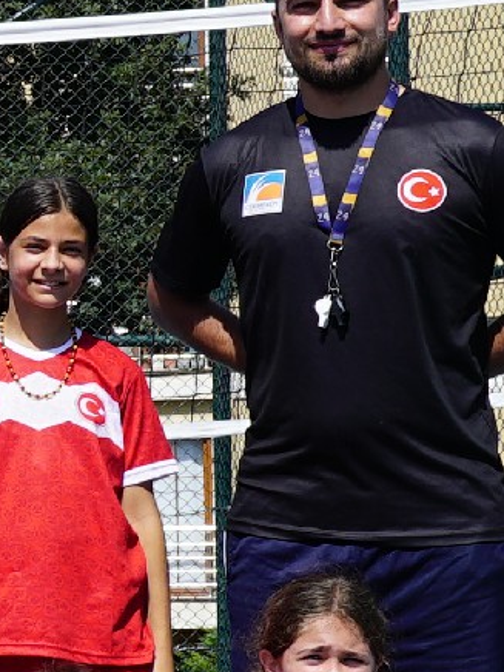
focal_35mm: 196
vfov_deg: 10.1
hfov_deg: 6.9
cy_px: 403
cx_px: -974
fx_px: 3805
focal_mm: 37
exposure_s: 1/100
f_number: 14
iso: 100
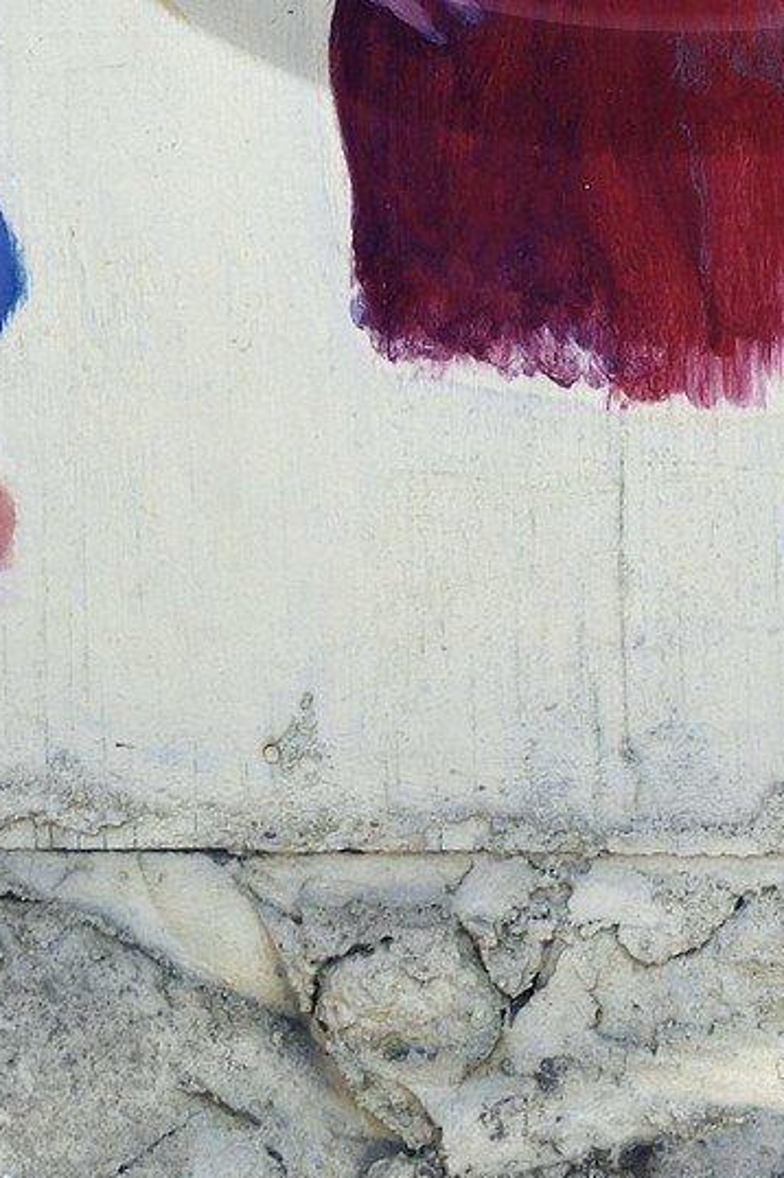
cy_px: -873
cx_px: 692
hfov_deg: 9.0
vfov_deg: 12.5
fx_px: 4971
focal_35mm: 152
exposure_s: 1/160
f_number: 10
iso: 200
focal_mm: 34
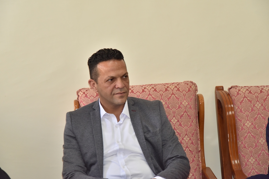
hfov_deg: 17.1
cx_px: 134
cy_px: 90
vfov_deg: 11.4
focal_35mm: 120
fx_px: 897
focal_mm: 120
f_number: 8
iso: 2500
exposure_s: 1/250
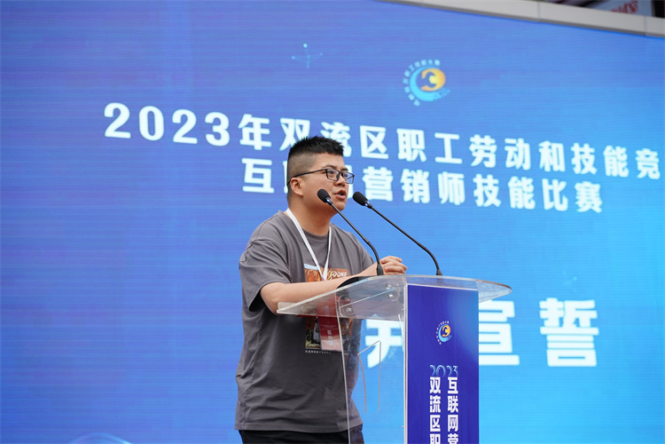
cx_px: 332
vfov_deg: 18.2
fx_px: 1385
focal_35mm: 75
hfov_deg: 27.0
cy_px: 222
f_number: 4.5
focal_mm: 75
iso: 400
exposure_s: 1/400
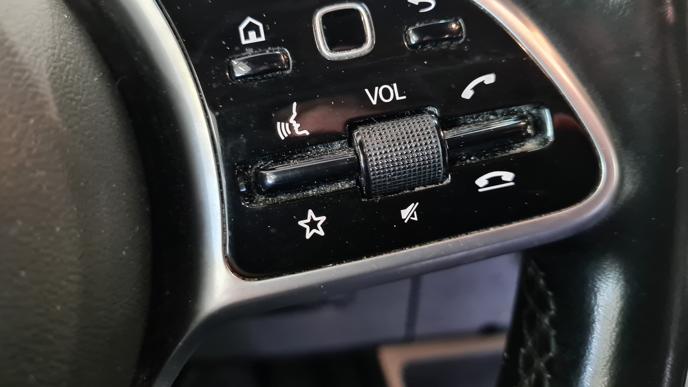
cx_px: 347
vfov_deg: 40.0
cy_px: 152
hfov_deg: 66.1
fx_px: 529
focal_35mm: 29
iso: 1000
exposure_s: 1/25
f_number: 1.8
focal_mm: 5.4
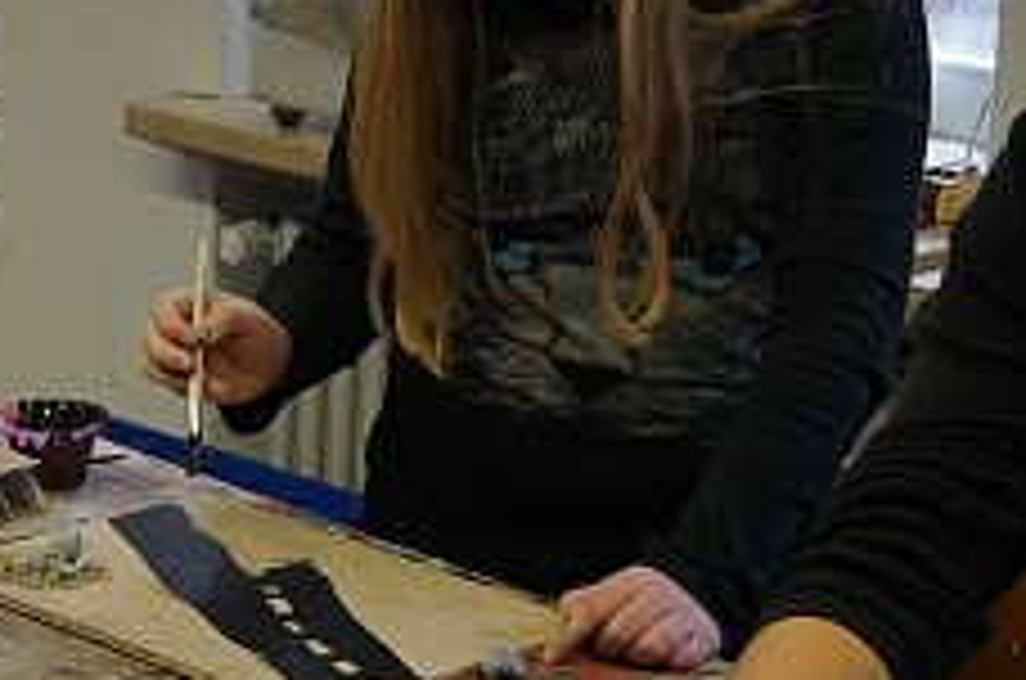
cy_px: 455
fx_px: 3299
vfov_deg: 11.7
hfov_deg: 17.1
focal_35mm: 116
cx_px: -104
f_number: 4
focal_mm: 22
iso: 500
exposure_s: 1/160
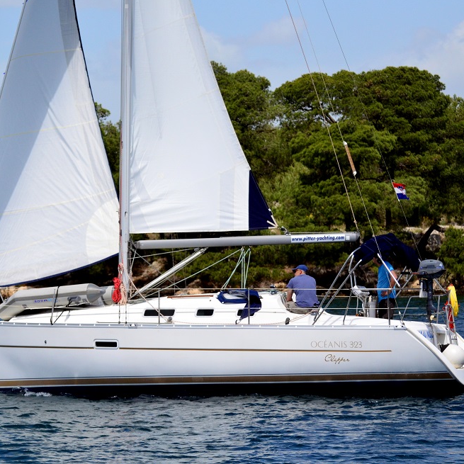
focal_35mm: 159
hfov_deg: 11.0
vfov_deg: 11.0
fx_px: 2411
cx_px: 194
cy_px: 231
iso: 800
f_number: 4.5
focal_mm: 82
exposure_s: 1/8000
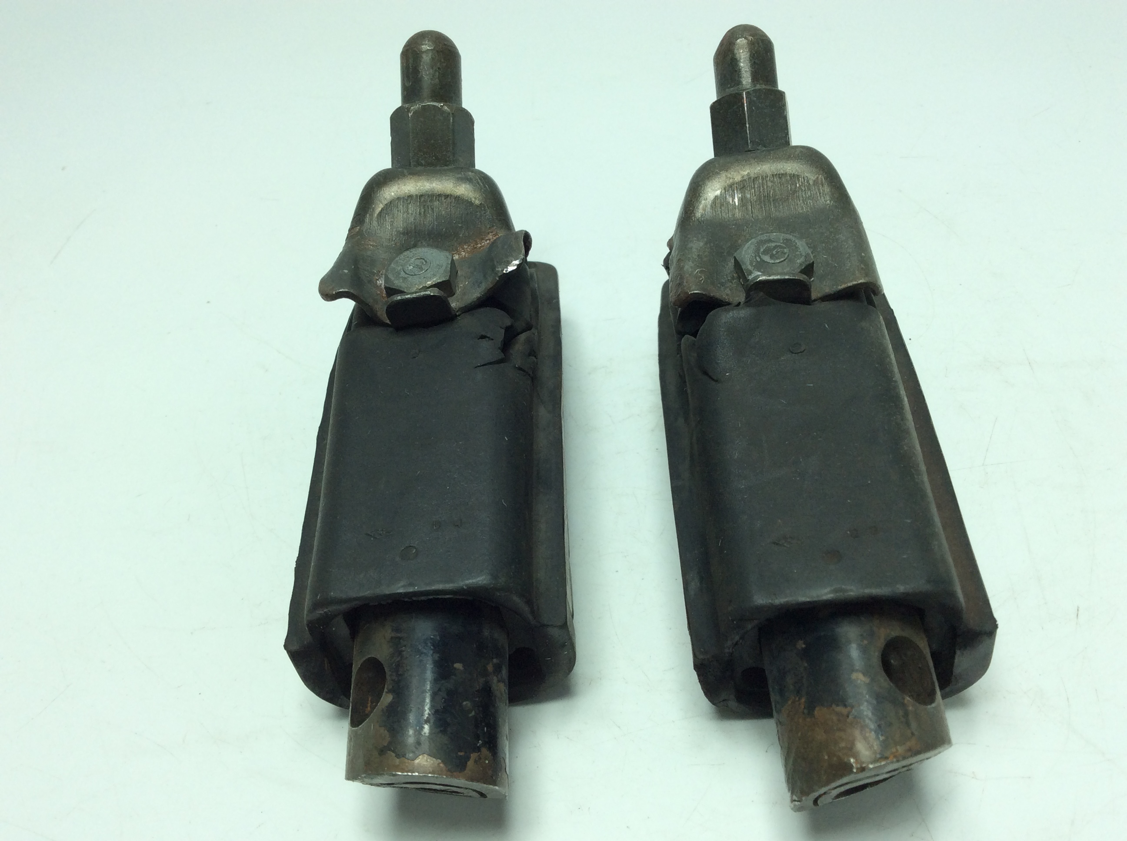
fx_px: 1040
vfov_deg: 44.1
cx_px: 564
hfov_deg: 56.9
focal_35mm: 32
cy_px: 420
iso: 32
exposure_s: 1/364
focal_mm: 3.3
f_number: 2.4
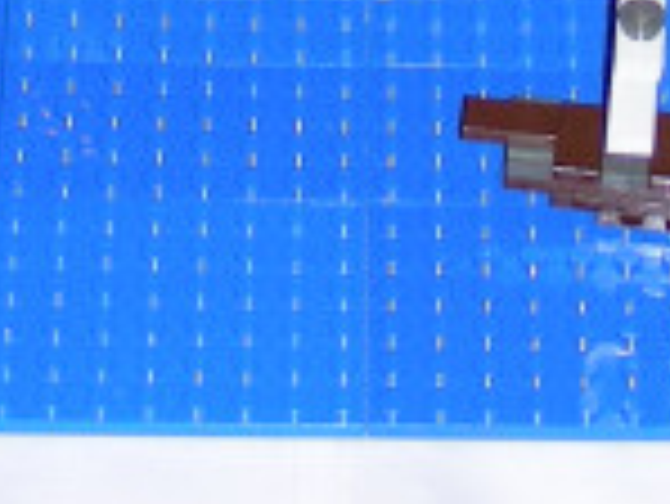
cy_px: -770
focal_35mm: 258
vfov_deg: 5.5
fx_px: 4998
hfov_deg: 7.7
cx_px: 508
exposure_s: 1/60.1
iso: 50
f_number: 3.5
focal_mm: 8
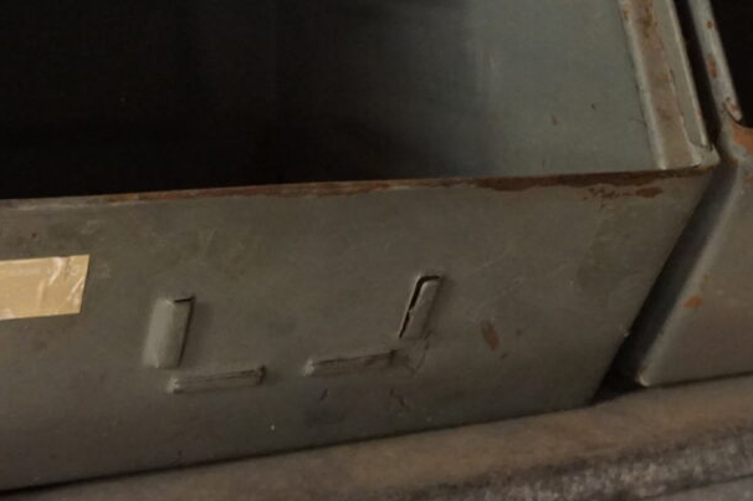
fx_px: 1588
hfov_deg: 26.5
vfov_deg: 17.6
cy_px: 28
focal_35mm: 76
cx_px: 504
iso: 3200
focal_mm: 16
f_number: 3.5
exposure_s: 1/20
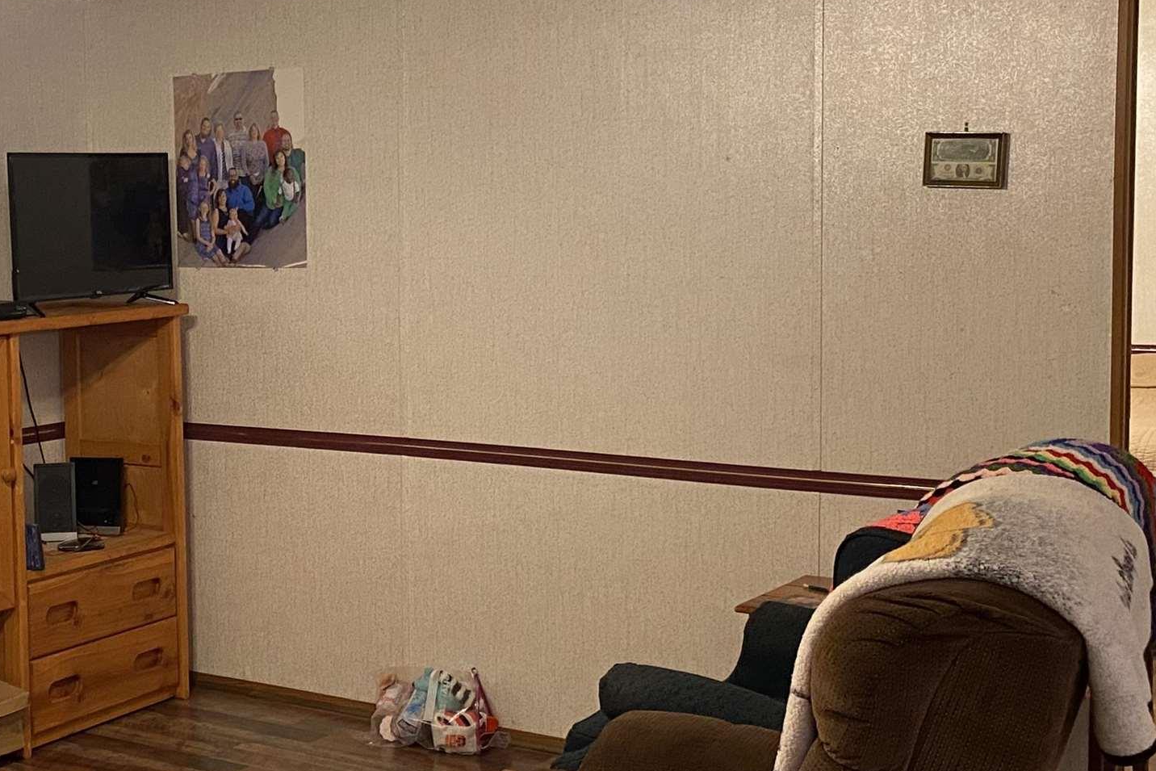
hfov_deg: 33.2
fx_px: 1862
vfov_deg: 23.4
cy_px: 376
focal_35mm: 58
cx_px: 188
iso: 250
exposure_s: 1/60
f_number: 1.8
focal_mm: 4.25
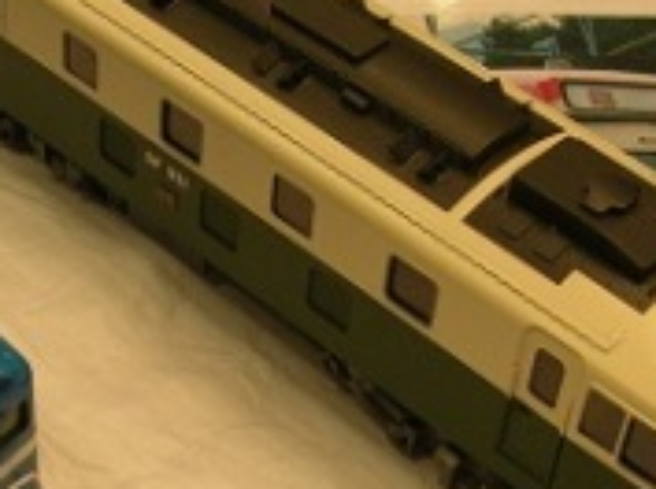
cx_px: 152
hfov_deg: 19.7
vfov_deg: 14.9
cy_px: 322
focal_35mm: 99
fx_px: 1872
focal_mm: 5.8
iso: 50
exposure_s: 1/36.6
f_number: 2.8
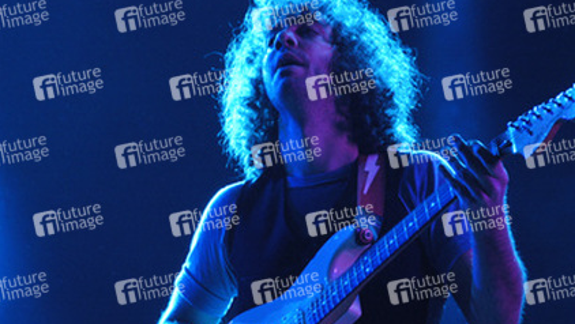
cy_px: 187
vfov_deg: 7.1
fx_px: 2609
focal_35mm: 171
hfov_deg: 12.6
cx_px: 305
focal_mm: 102
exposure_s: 1/100
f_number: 5.6
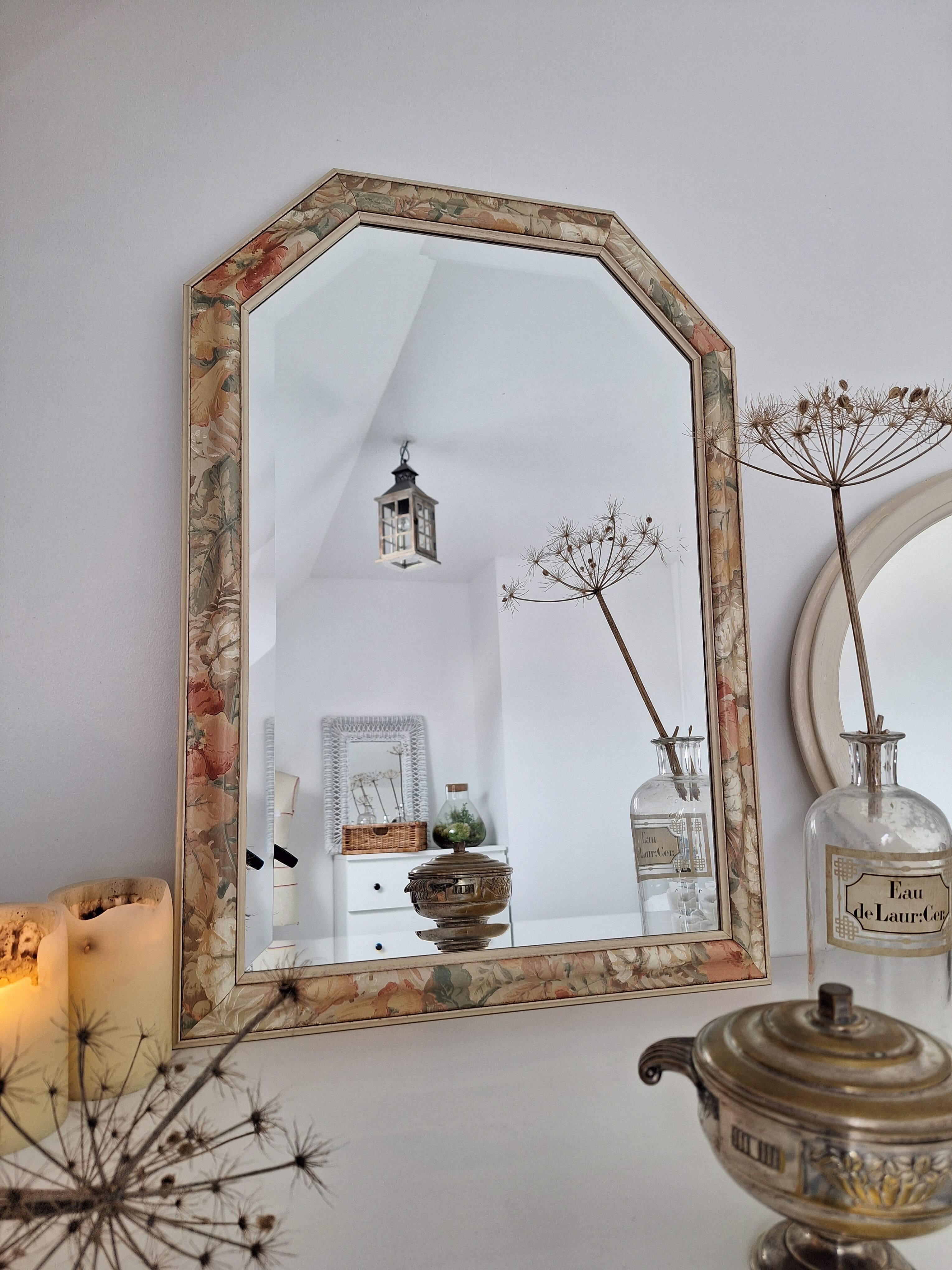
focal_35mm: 23
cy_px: 635
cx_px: 476
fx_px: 843
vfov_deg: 73.9
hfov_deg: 58.9
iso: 64
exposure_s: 1/100
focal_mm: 5.54
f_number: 1.8
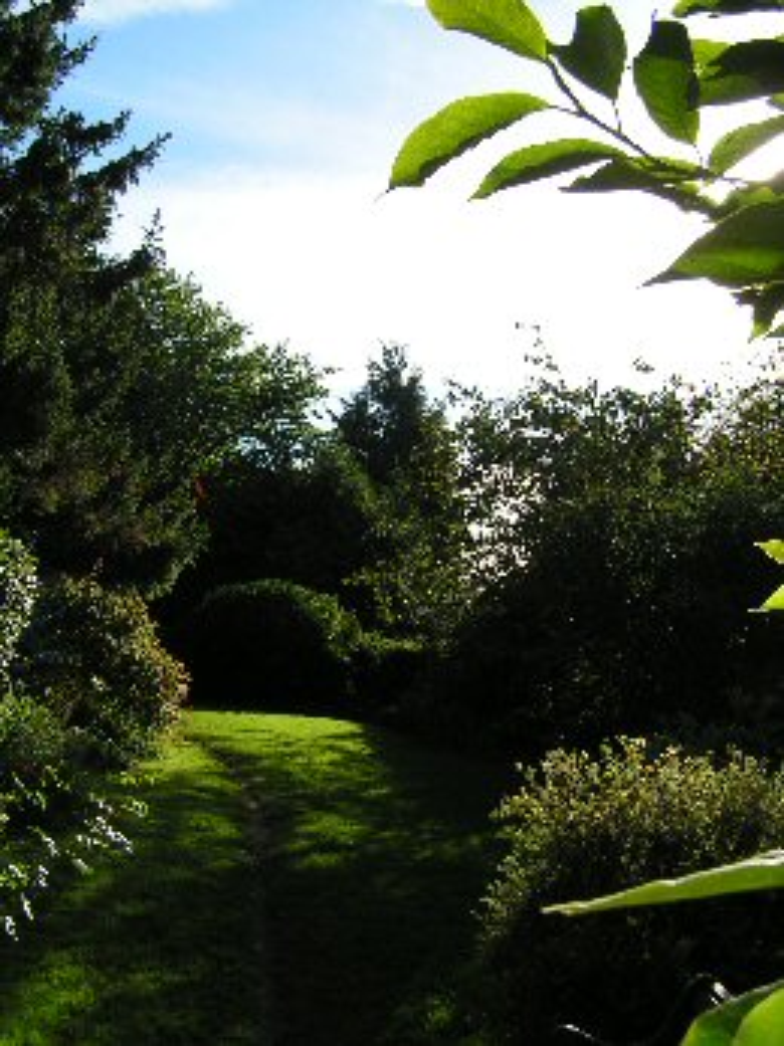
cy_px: 523
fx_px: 1148
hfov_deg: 37.7
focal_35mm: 38
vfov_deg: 49.0
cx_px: 392
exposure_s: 1/250
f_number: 5.6
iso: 50
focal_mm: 6.3
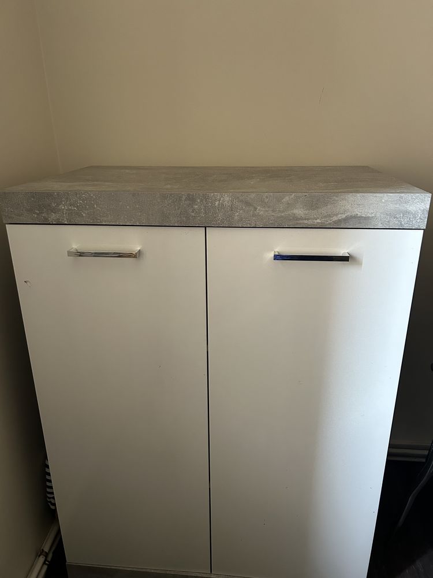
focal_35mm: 26
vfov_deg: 67.3
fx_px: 434
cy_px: 289
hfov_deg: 53.1
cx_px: 216
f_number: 1.5
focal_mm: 5.7
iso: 320
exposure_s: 1/60
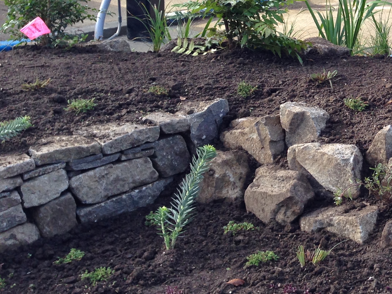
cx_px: 447
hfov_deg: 22.8
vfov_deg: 18.0
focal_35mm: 80
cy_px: 5
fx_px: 906
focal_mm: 4.12
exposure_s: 1/172
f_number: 2.4
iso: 50
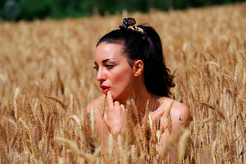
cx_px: 123
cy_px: 82
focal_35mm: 123
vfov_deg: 11.2
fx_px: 841
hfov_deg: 16.6
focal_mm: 122.5
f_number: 4.5
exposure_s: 1/1000
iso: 100
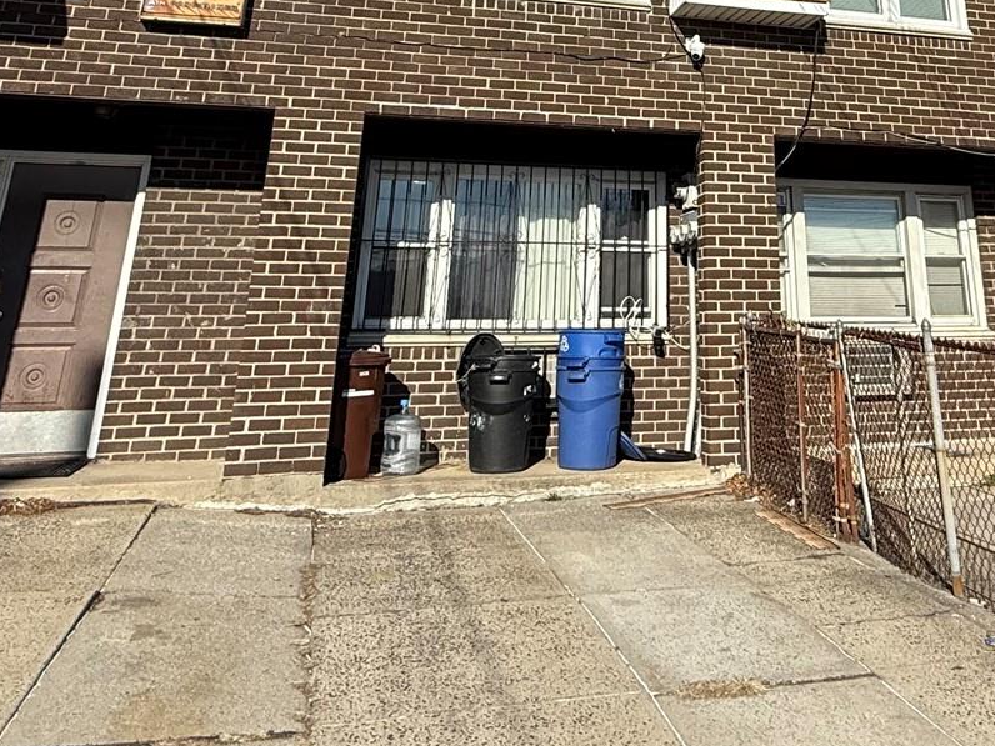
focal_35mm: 36
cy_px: -85
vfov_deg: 34.1
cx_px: 694
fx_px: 1035
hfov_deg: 50.1
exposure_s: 1/2611
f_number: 2.2
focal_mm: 2.22
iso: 50
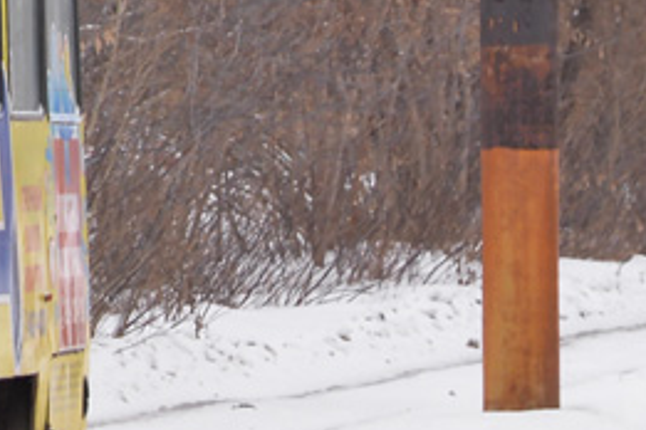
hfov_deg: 3.9
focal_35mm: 518
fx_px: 9294
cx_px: -614
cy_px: -274
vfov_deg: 2.6
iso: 640
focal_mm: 90
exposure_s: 1/320
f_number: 7.1
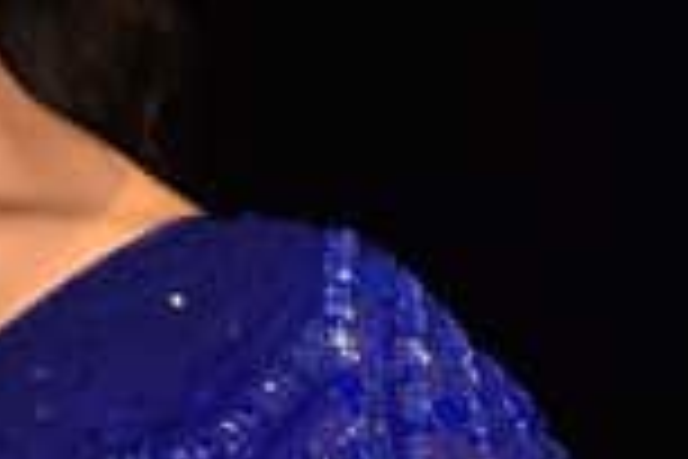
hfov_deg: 3.9
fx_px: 10185
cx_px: -252
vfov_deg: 2.6
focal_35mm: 533
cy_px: 752
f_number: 4
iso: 1600
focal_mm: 85
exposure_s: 1/125
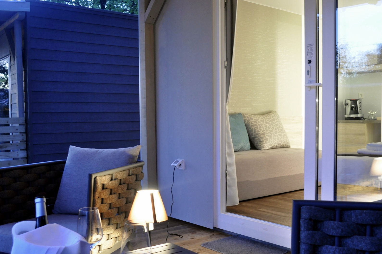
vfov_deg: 38.7
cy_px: 154
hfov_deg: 55.7
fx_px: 361
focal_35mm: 34
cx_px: 213
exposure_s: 2.5
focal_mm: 18
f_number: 3.5
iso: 800
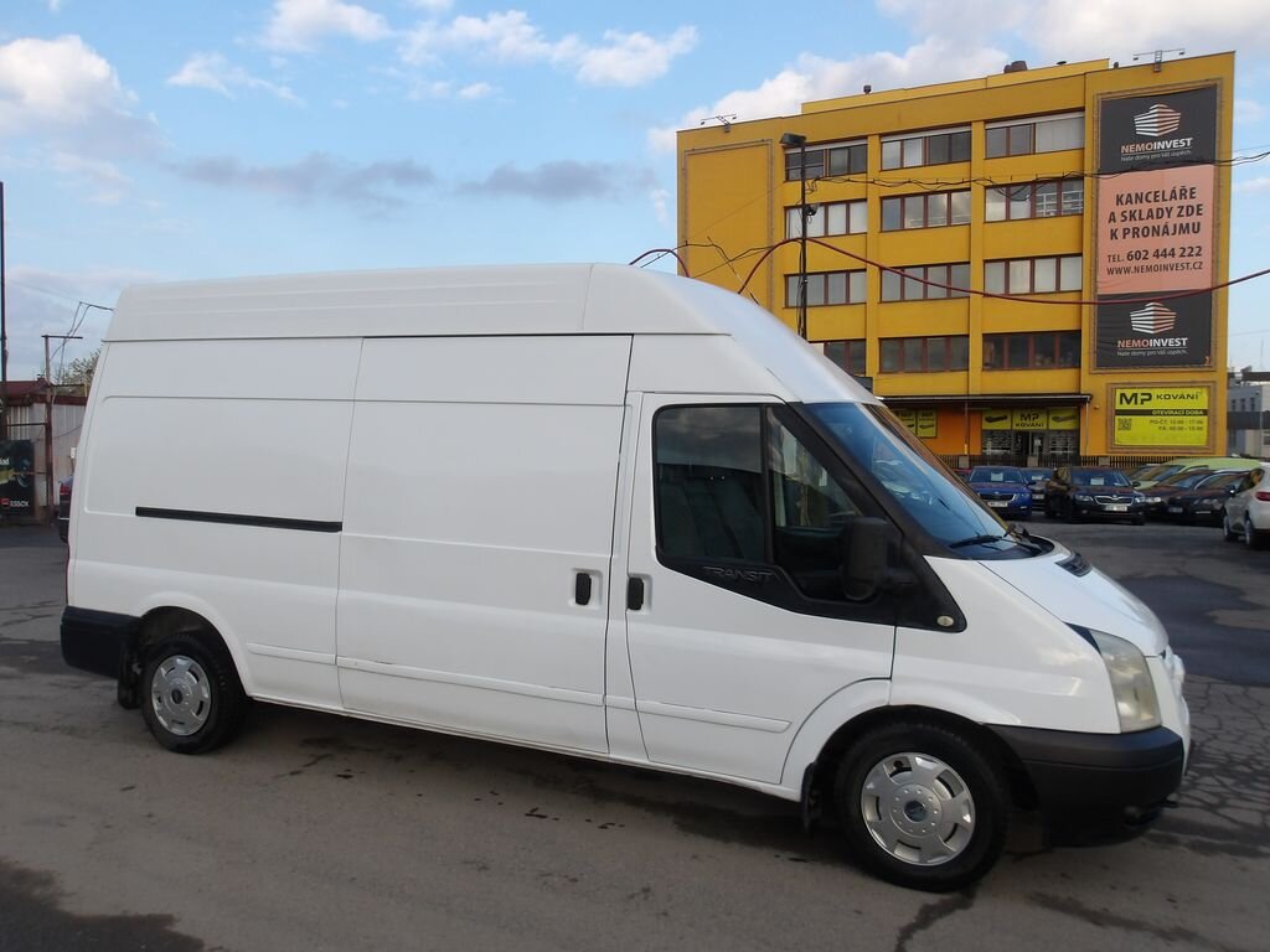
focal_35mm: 27
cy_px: 476
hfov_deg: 65.3
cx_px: 635
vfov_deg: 51.4
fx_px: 991
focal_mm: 4.9
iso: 100
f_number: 3
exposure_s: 1/560
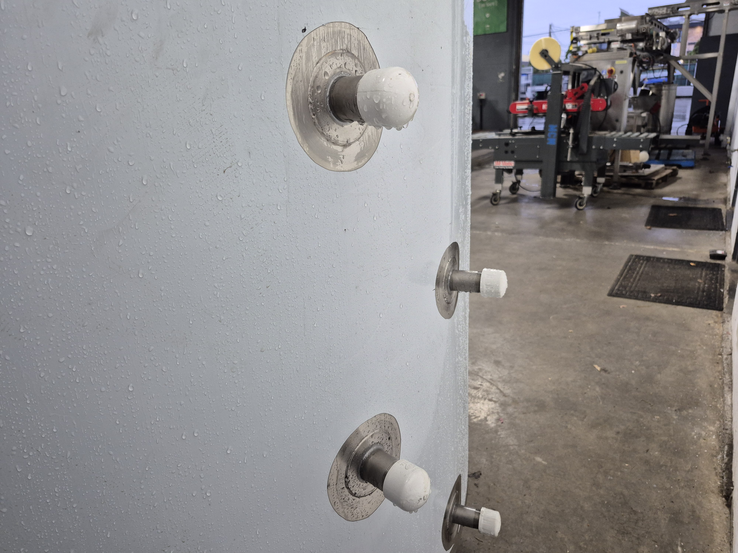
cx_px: 369
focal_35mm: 23
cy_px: 276
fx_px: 490
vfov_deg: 58.9
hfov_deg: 73.9
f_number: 1.8
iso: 400
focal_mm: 5.4
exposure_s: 1/120
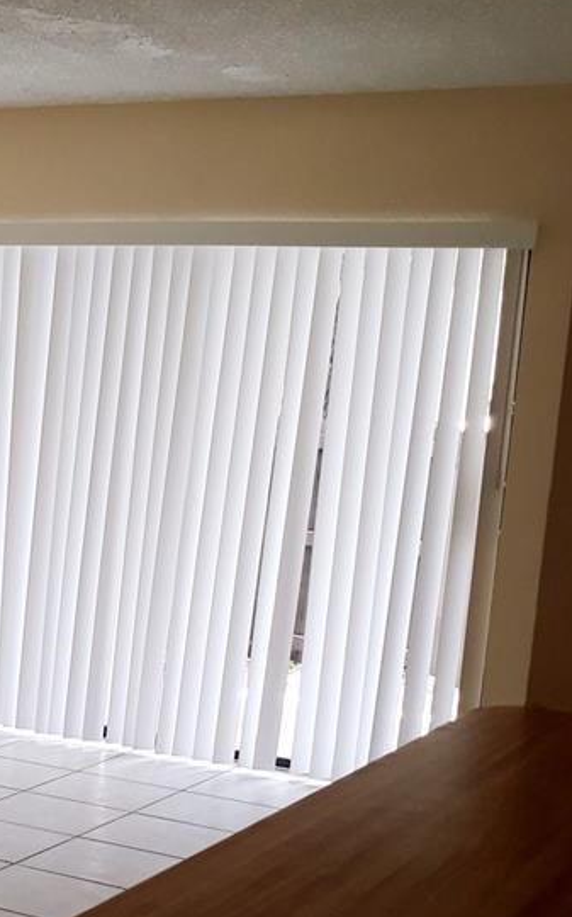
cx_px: -115
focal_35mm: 66
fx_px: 1648
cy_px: 701
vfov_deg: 30.5
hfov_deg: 18.6
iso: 40
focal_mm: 3.7
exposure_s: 1/60
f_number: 1.7
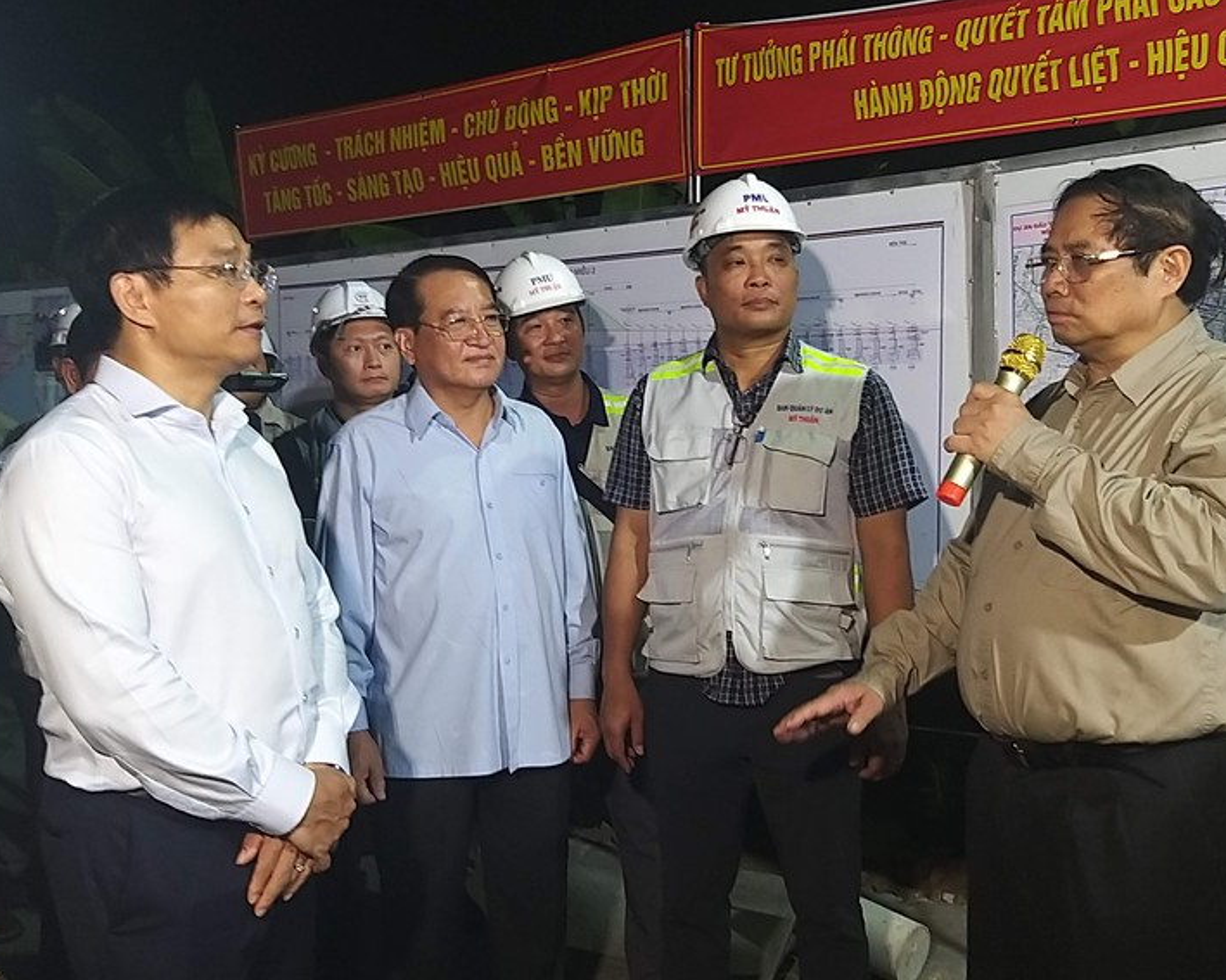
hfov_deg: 60.4
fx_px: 1052
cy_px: 490
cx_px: 597
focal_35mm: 29
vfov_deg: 50.0
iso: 100
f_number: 1.7
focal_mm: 3.93
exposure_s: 1/33
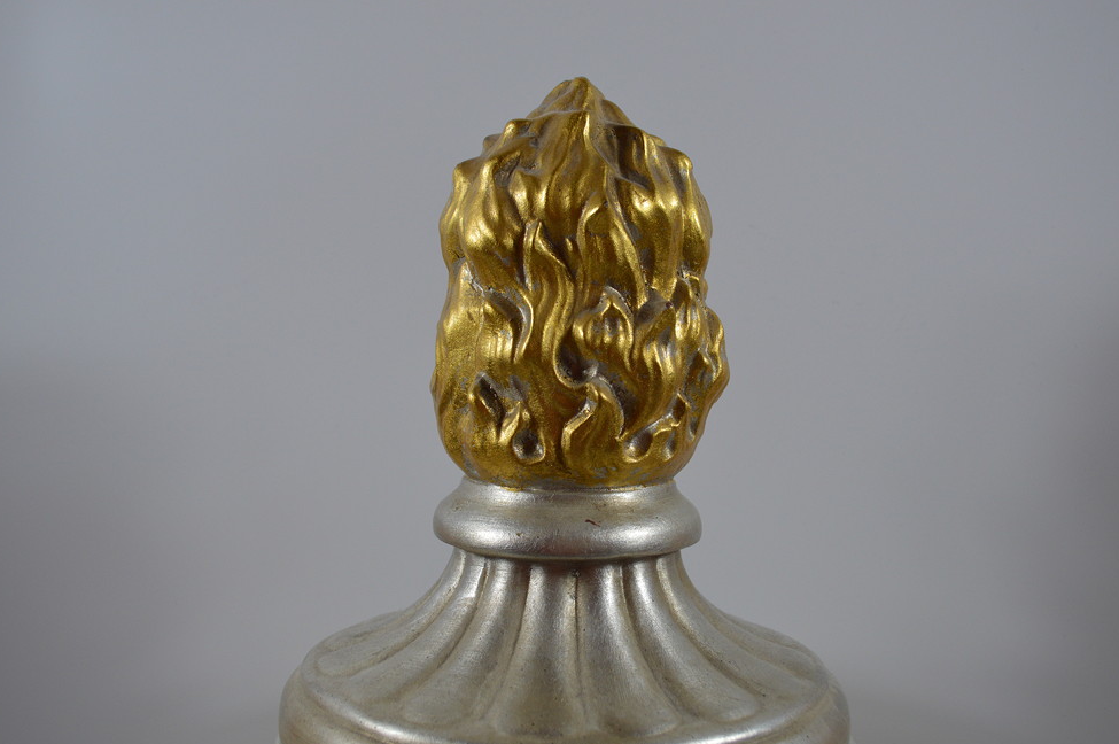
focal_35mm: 40
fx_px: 1242
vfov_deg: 33.3
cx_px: 558
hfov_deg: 48.5
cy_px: 381
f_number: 5.6
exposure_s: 1/100
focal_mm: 26
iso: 400
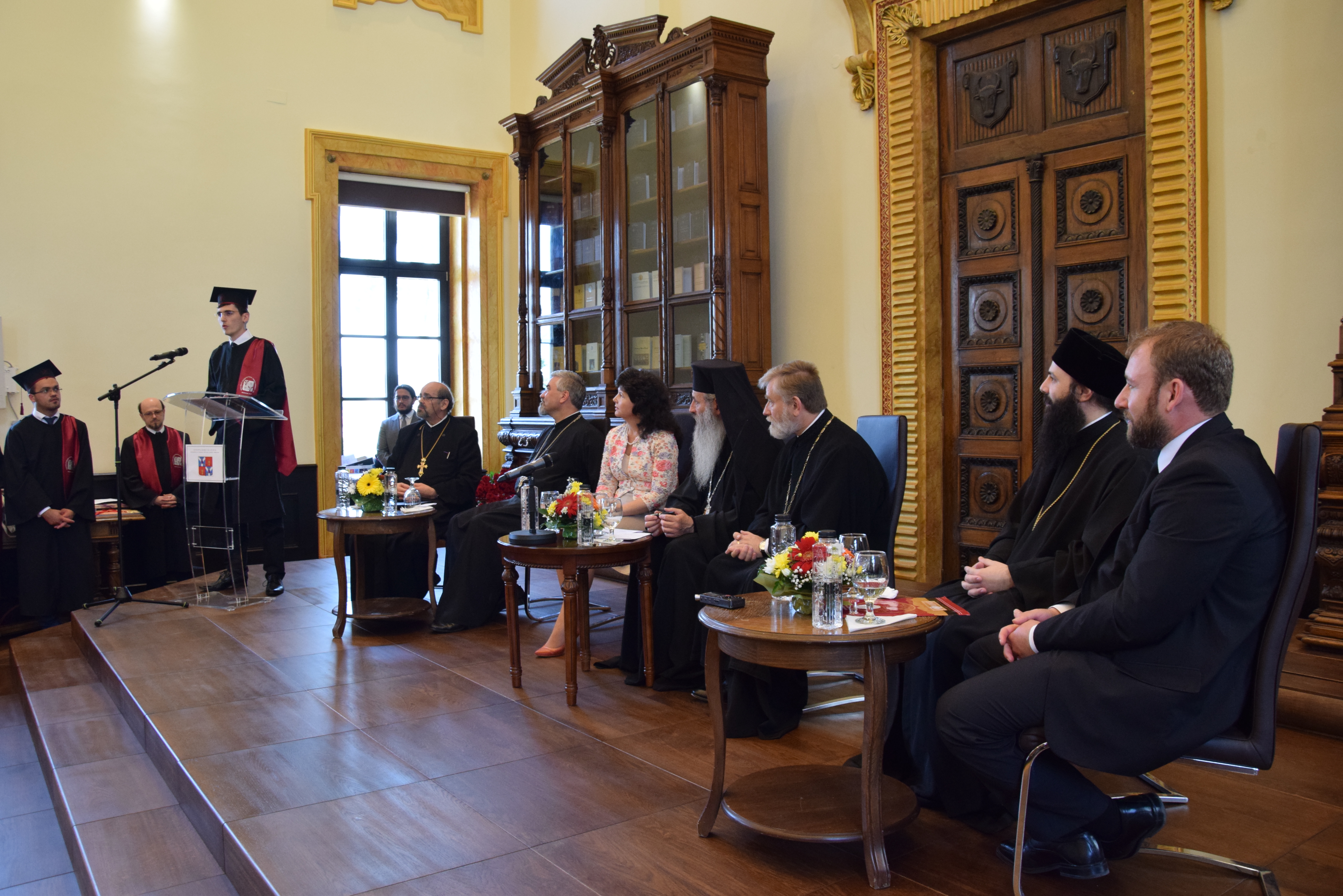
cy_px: 448
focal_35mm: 27
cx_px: 672
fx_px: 1007
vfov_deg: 48.0
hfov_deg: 67.4
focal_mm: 18
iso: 1000
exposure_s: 1/60
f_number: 5.6
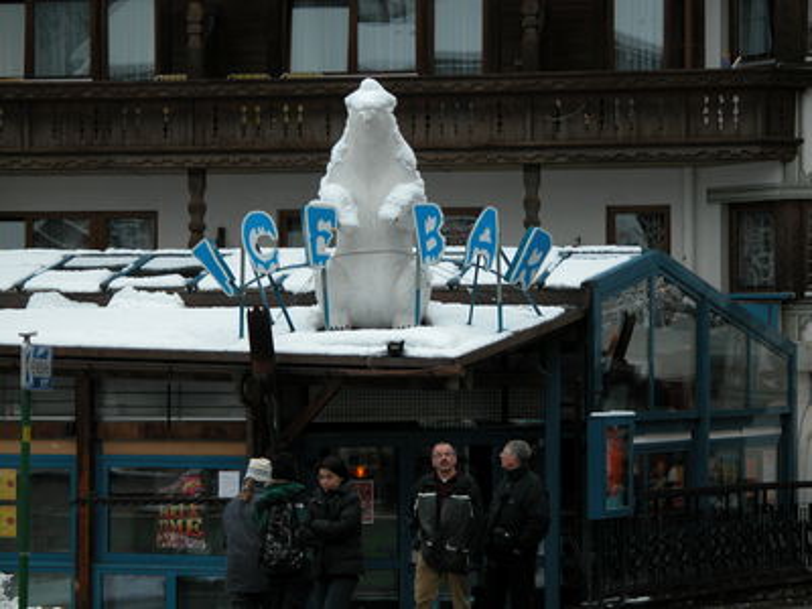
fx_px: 3143
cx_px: 406
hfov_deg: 14.7
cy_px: 304
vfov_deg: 11.1
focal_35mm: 134
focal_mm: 34.7
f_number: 3.8
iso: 100
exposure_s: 1/146
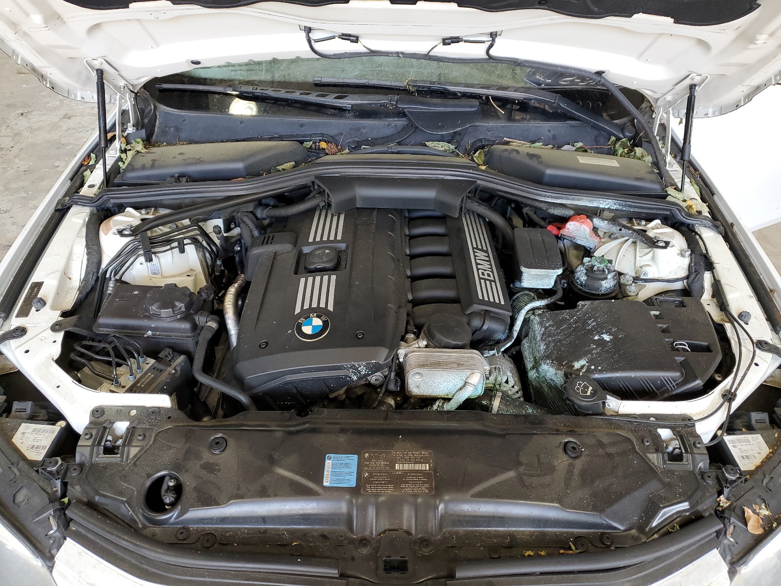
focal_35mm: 26
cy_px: 293
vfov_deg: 53.1
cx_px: 390
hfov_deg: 67.3
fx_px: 587
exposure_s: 1/60.2
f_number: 1.5
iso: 91
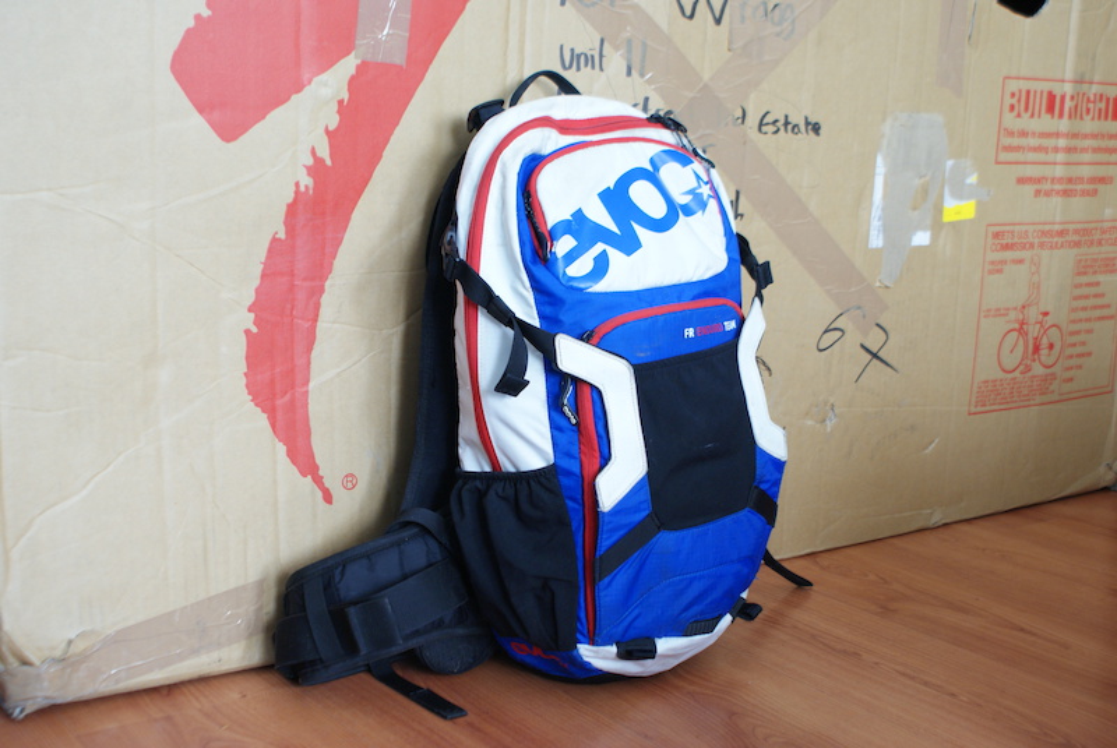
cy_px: 374
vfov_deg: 30.0
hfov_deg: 43.5
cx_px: 558
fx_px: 1398
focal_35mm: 45
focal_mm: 30
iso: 400
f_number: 5
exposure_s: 1/15
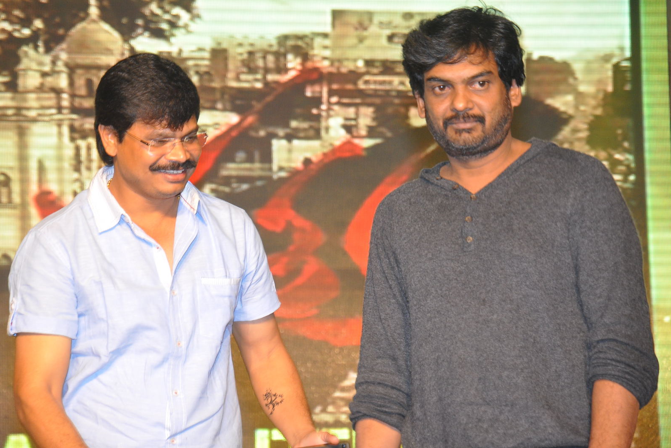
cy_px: 224
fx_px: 2954
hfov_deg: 13.0
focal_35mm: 159
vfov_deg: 8.7
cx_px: 337
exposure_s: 1/60
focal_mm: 105
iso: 800
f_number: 5.6
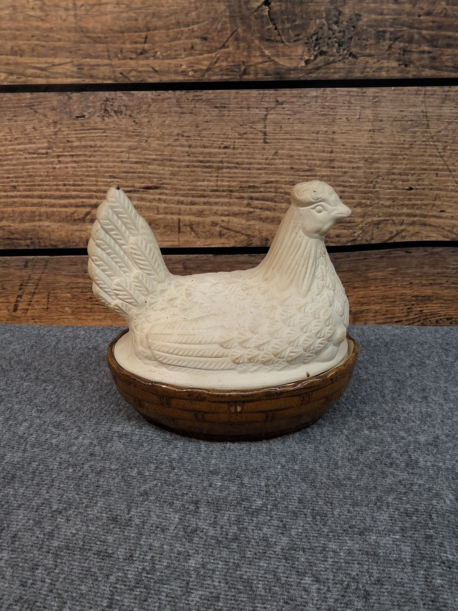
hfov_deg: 54.9
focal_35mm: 25
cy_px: 306
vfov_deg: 69.4
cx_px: 229
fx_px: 441
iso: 200
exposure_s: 1/60.2
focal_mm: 3.08
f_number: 2
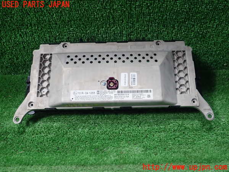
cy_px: 86
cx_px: 114
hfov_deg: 60.0
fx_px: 198
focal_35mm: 30
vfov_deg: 46.8
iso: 320
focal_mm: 5.5
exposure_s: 1/125
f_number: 2.3
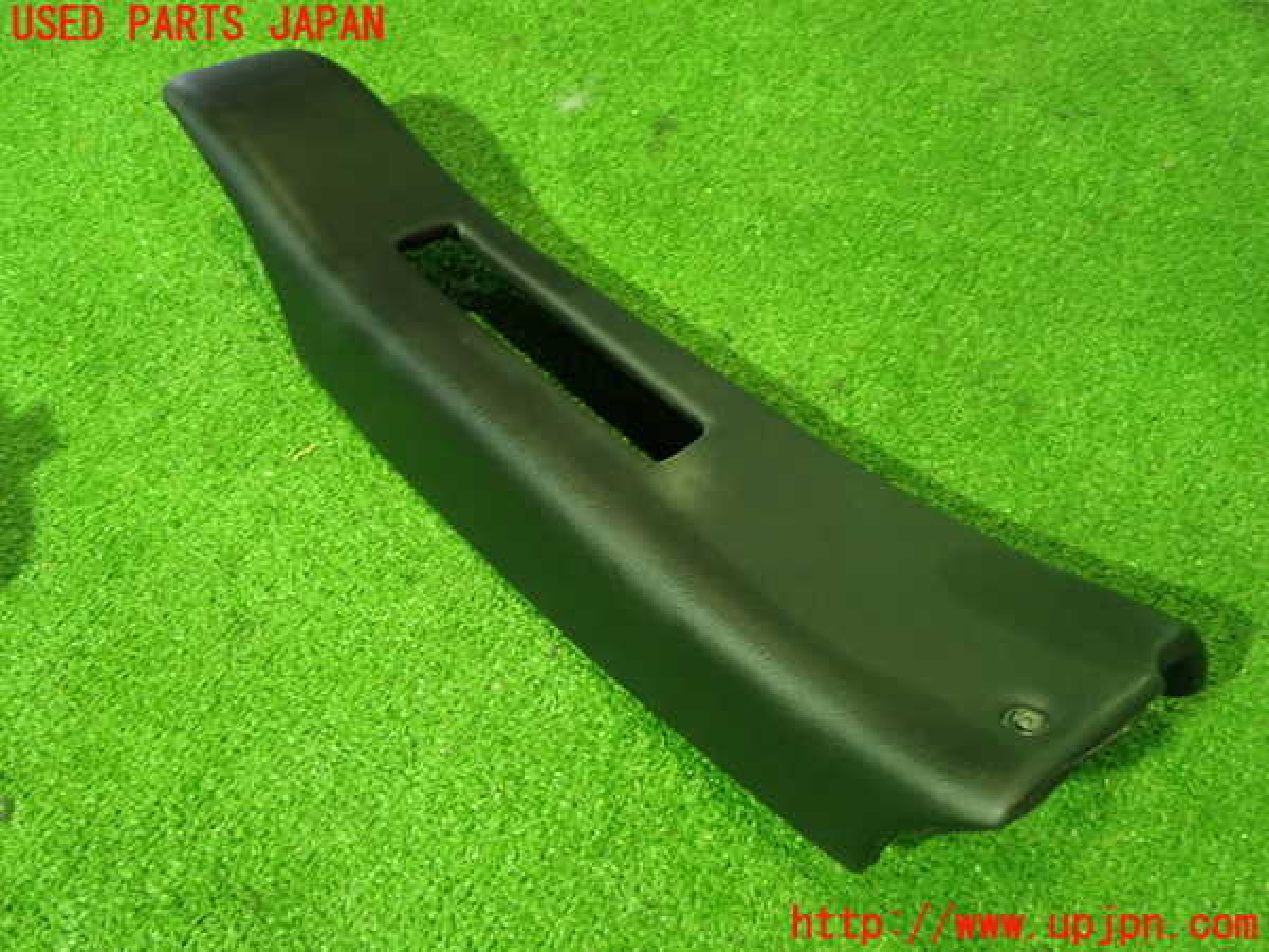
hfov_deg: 60.0
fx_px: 1100
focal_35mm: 30
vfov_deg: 46.8
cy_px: 476
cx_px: 634
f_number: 2.3
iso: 800
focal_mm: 5.4
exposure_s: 1/25
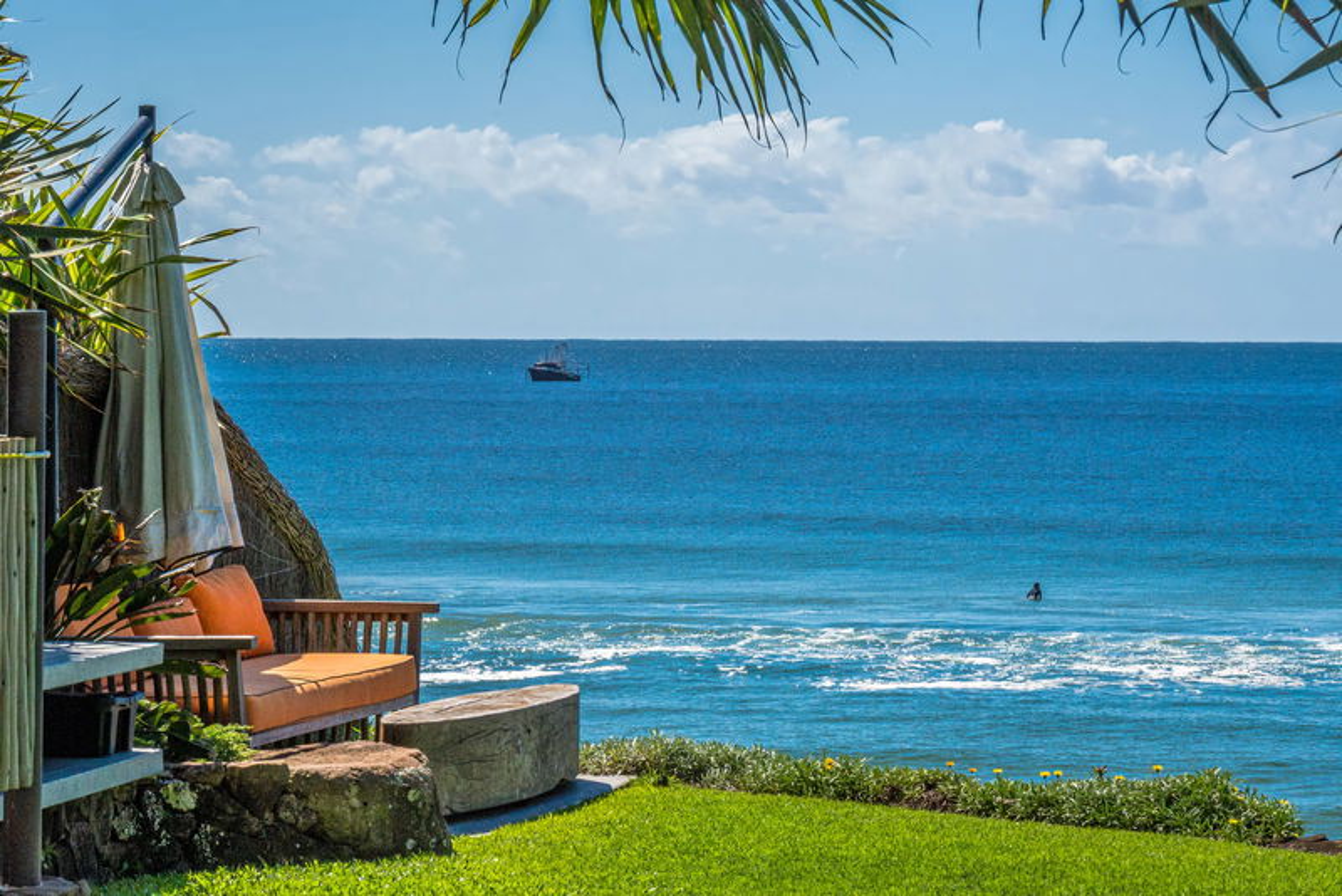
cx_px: 671
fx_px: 5034
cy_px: 448
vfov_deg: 10.2
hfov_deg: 15.2
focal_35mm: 135
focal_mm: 90
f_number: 20
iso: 1600
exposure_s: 1/1000
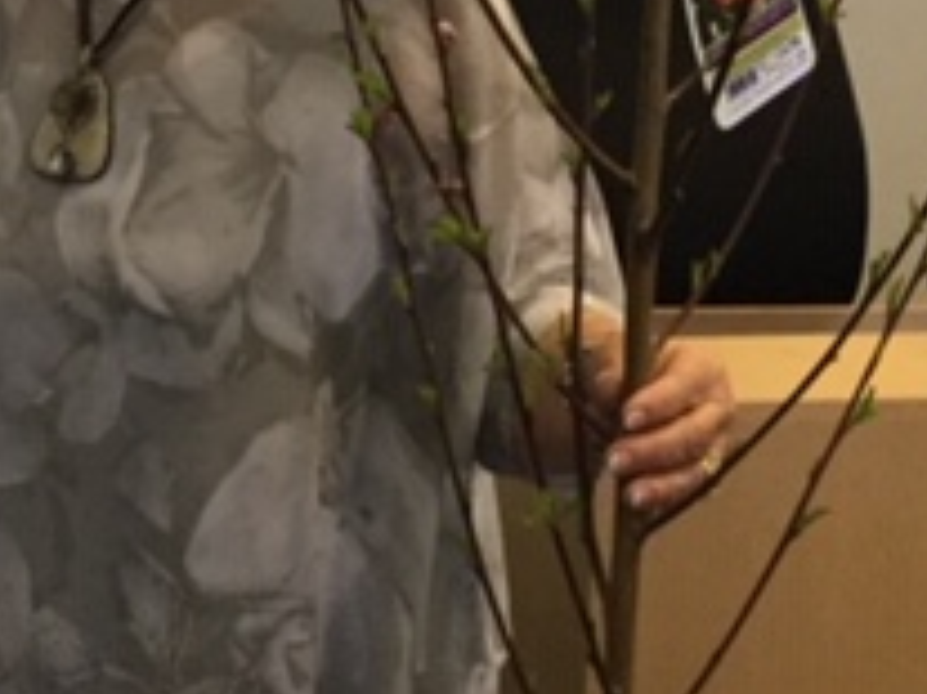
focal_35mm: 96
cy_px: 67
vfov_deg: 15.2
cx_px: 345
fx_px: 2569
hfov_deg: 20.4
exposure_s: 1/30
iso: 160
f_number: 2.4
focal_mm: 3.3
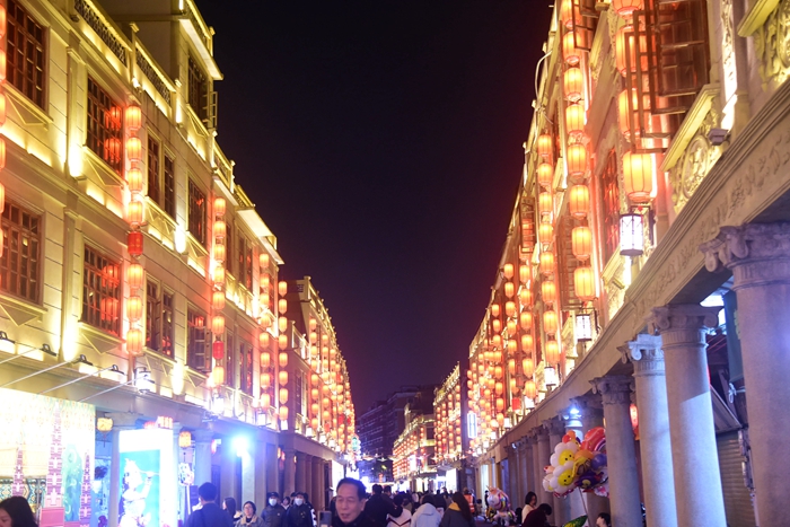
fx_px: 1097
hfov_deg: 39.6
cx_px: 395
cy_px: 264
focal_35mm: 50
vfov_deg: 27.0
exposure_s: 1/50
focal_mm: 50
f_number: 4
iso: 2500
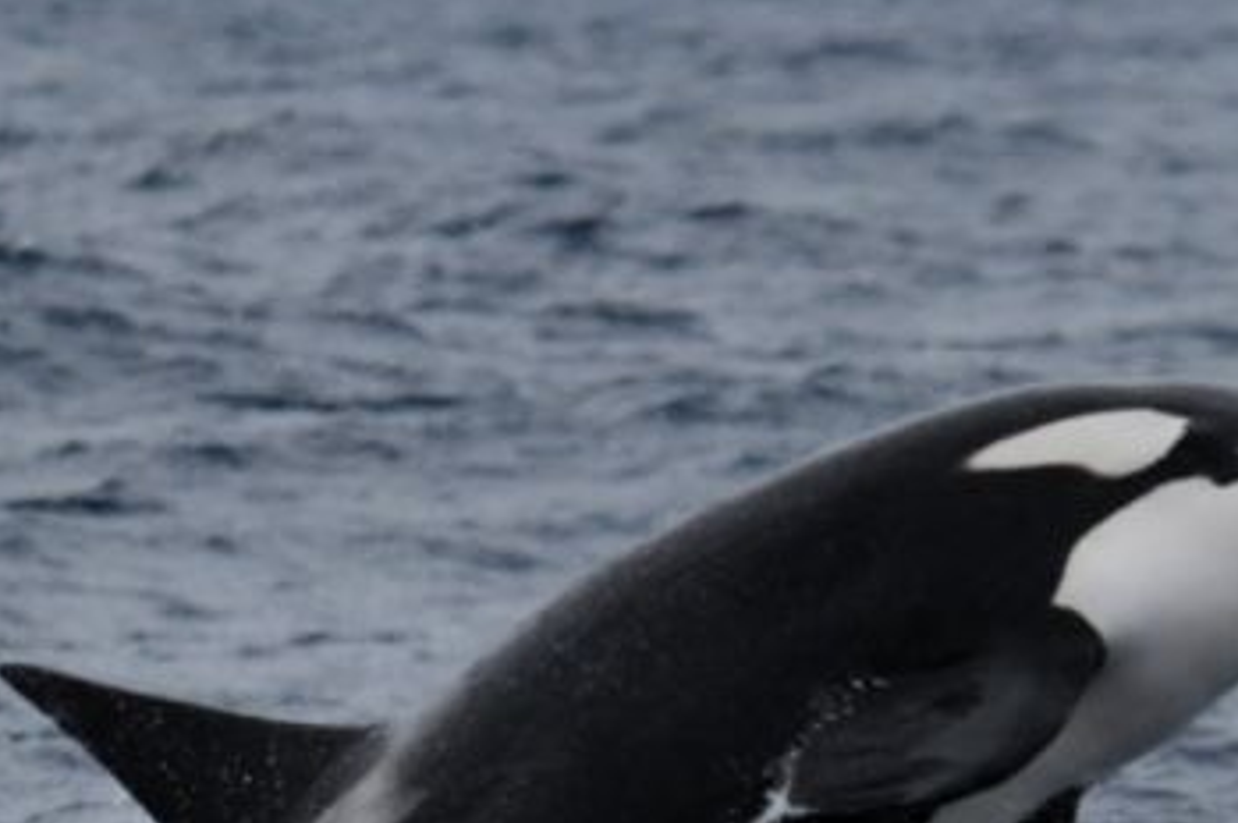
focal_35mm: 895
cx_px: 649
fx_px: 30749
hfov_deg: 2.3
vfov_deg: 1.5
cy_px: 704
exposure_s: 1/8000
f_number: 6
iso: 720
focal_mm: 390
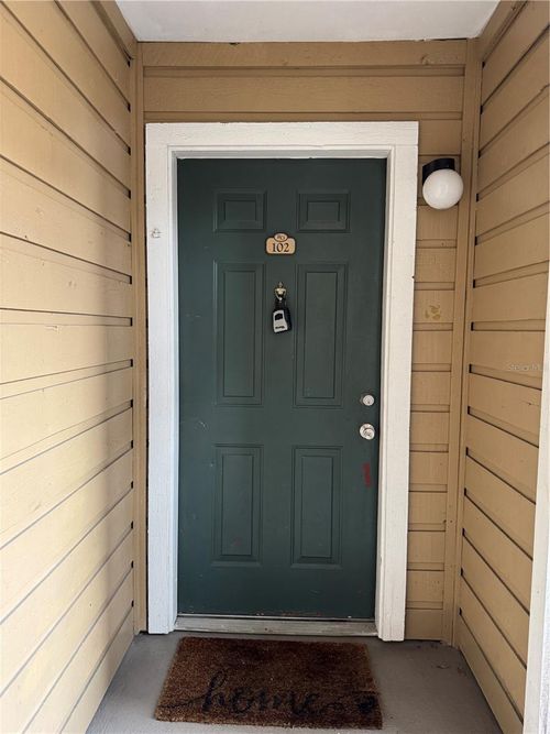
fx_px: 509
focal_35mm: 24
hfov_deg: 56.8
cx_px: 275
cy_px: 367
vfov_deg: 71.6
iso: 250
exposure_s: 1/60
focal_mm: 6.76
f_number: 1.78
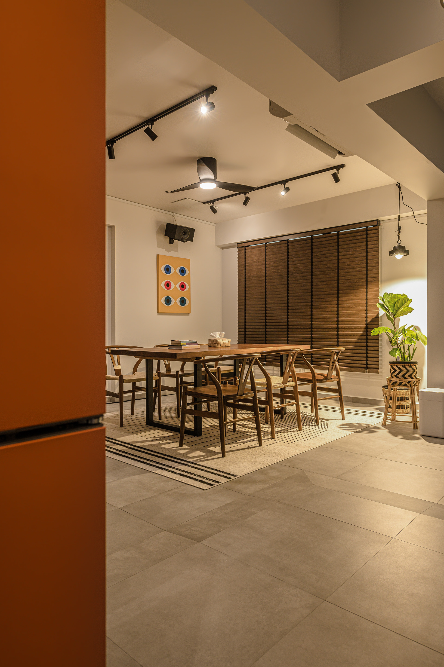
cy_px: 334
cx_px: 222
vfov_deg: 73.8
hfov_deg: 53.1
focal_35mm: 24
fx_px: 445
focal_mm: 24
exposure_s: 1/40
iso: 500
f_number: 5.6
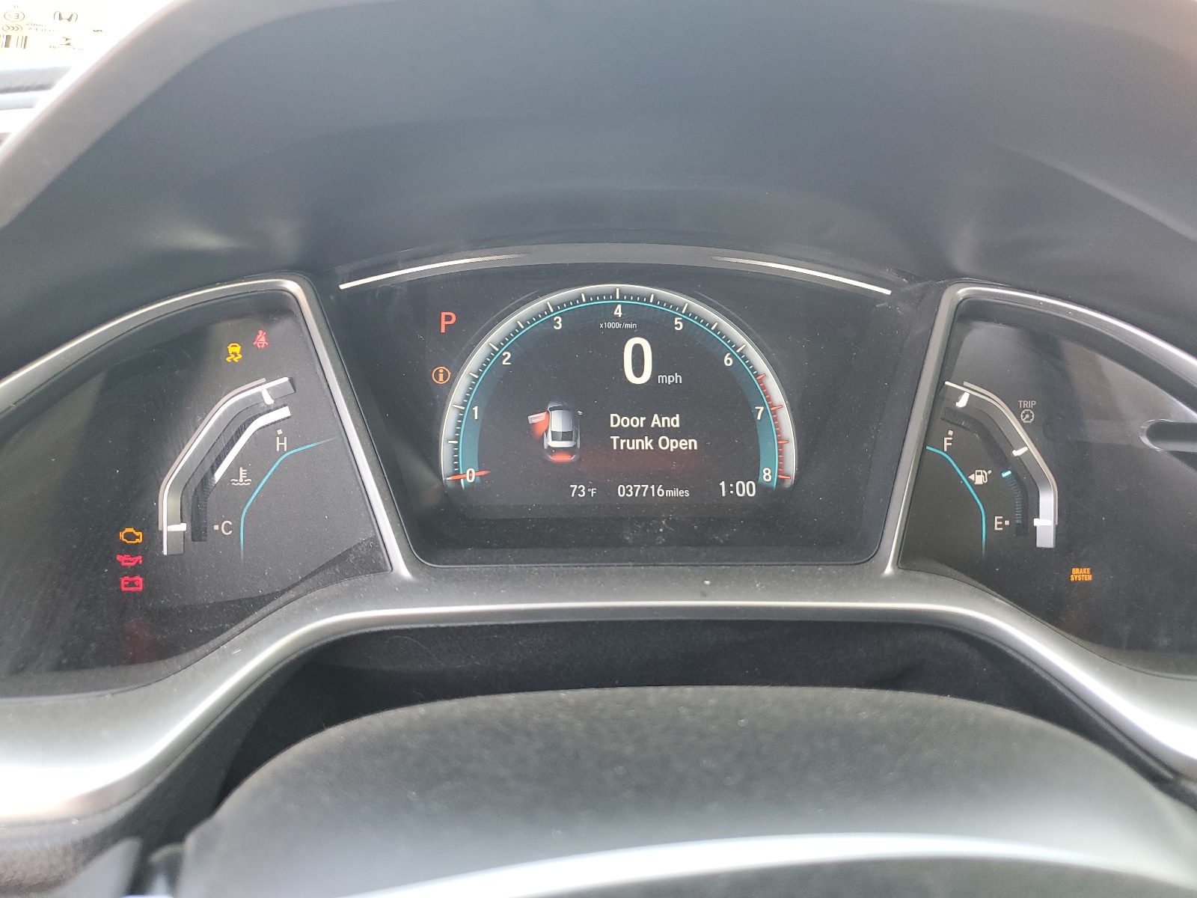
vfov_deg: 53.1
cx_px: 598
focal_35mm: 26
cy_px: 449
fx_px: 899
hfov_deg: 67.3
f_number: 1.5
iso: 82
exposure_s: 1/60.2
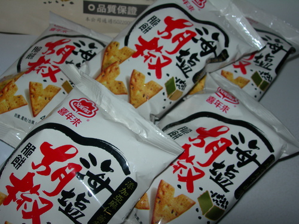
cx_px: 150
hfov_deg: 49.0
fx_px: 328
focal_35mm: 38
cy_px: 112
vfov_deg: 37.7
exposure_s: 1/60.1
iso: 50
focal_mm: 7.8
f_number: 4.8
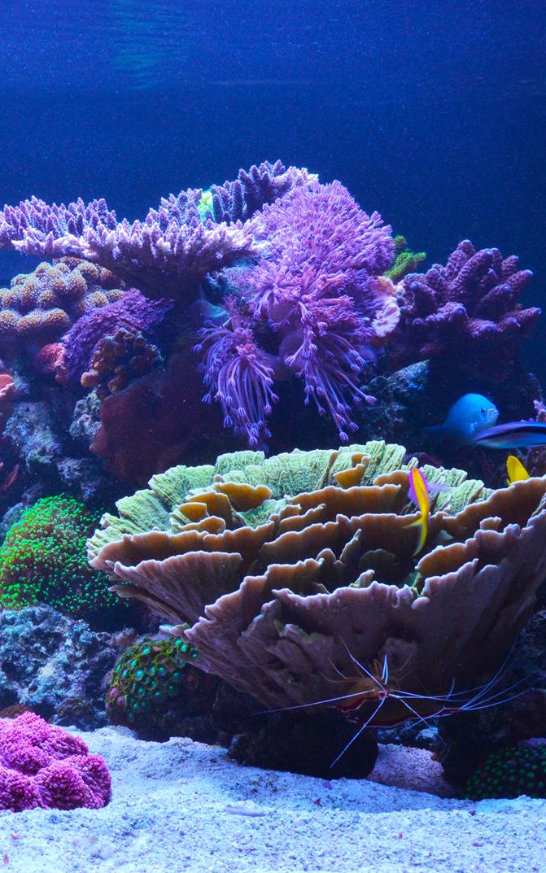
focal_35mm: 60
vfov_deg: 34.0
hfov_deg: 20.5
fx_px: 1428
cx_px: -78
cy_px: 437
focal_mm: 26
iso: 400
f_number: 16
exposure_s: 1/25
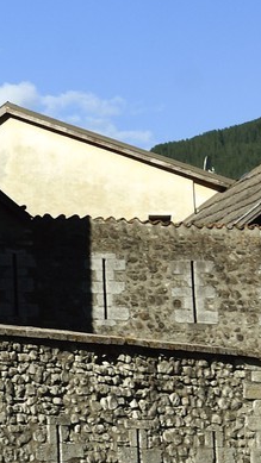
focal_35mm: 181
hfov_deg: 6.1
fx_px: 2225
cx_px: -595
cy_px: 218
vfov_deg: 11.9
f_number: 10
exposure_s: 1/400
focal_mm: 42
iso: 200
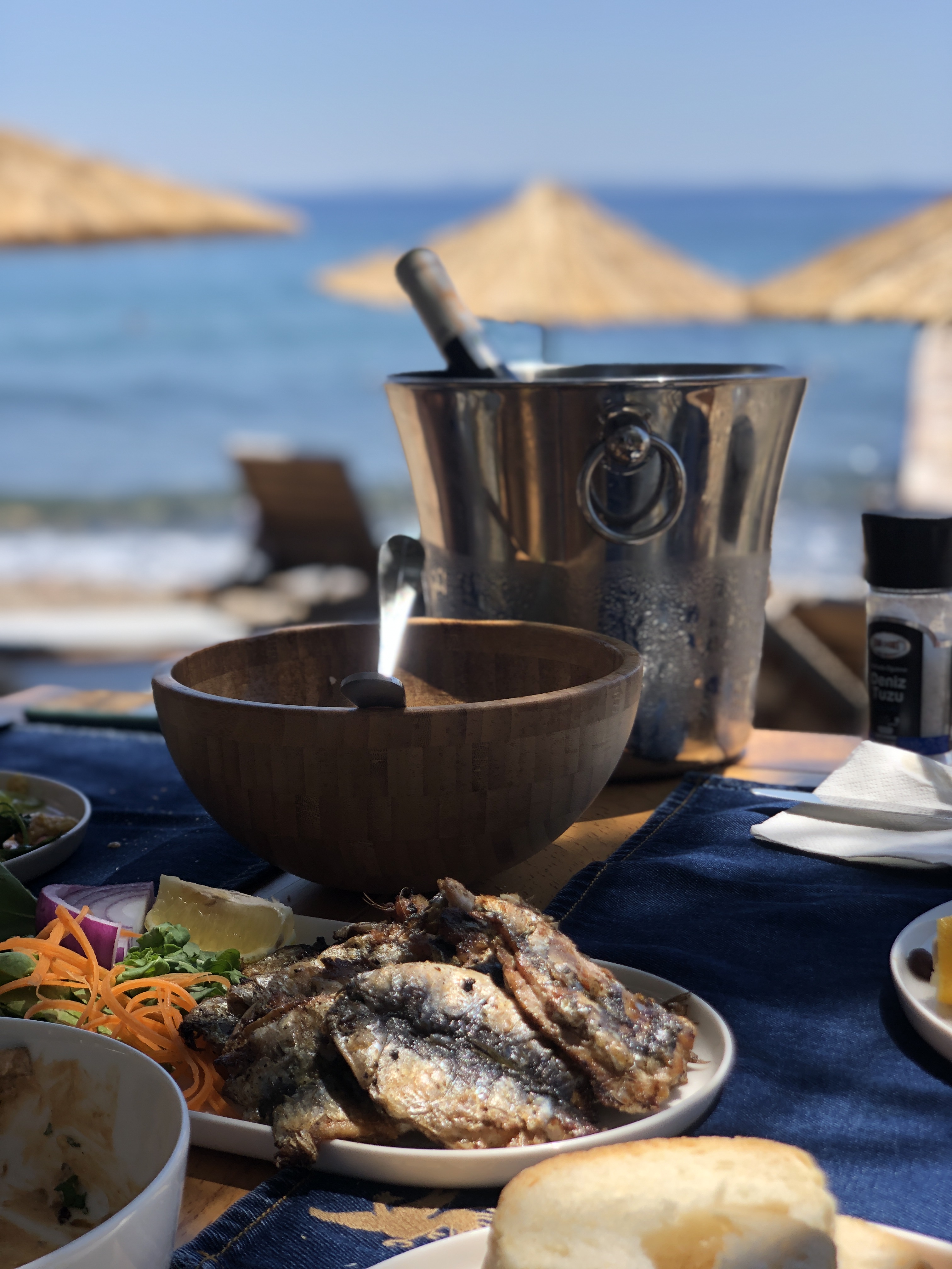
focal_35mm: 52
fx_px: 1907
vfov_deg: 36.8
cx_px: 476
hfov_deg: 28.0
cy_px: 634
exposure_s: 1/706
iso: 16
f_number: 2.4
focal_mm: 6
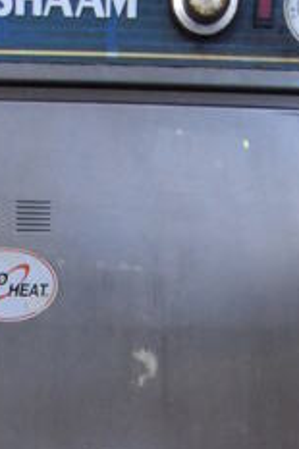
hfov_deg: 12.8
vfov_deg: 16.7
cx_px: 52
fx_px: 1322
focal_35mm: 106
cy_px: 754
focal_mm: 18
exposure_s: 1/125
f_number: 3.5
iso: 5600
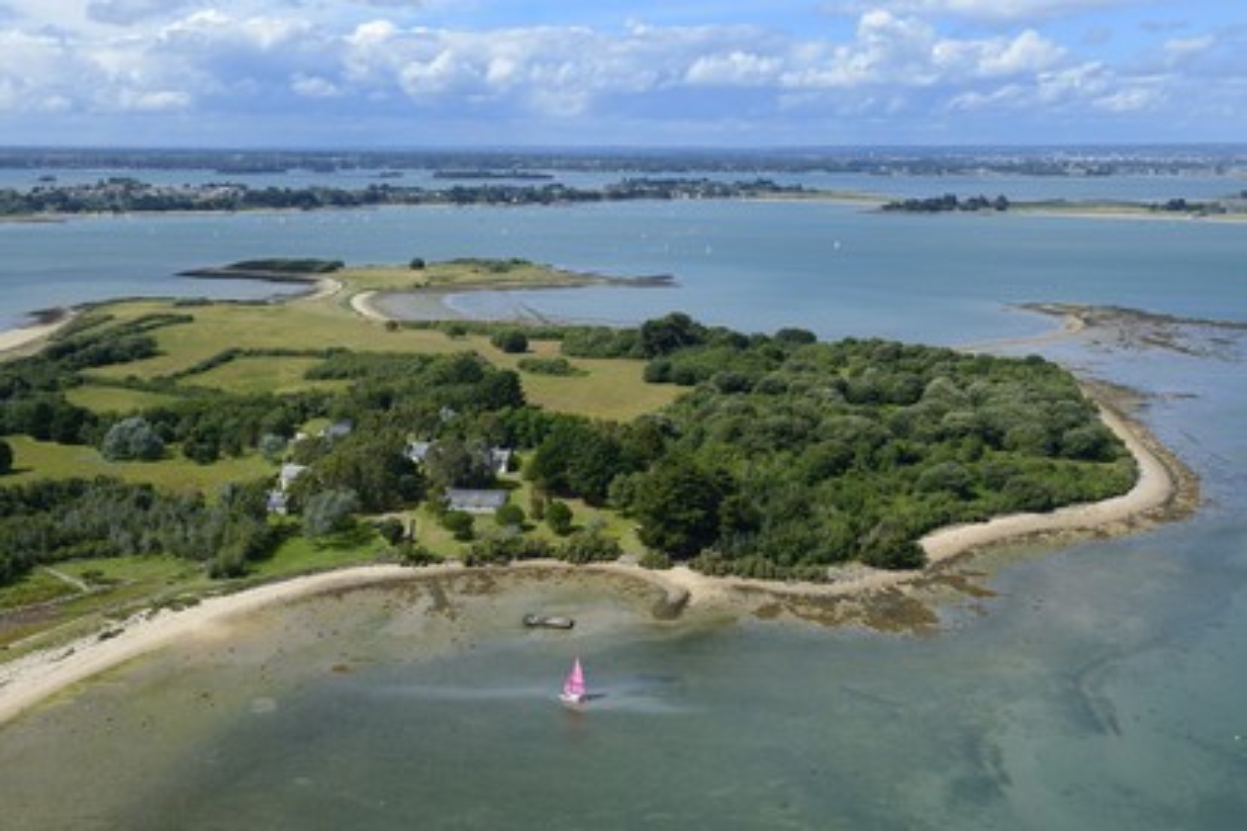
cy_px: 416
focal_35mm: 36
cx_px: 624
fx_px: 1247
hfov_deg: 53.1
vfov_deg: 36.9
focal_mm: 36
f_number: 8
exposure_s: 1/1000
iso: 400
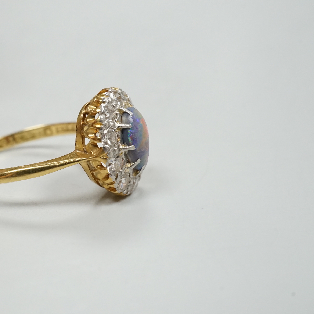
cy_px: 158
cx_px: 84
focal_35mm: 58
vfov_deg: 29.6
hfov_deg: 29.2
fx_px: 595
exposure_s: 1/60
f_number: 22
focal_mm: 30
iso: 2500
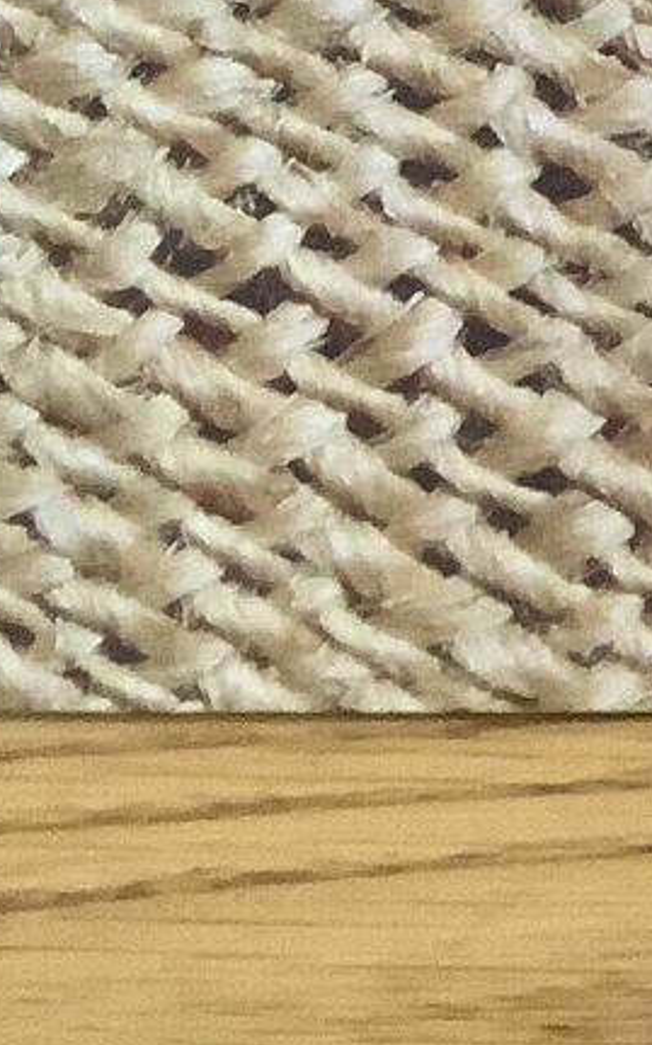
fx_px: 3472
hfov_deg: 9.2
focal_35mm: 122
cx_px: 1748
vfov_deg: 17.1
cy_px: 592
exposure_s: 1/25
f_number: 2.4
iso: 500
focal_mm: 3.3
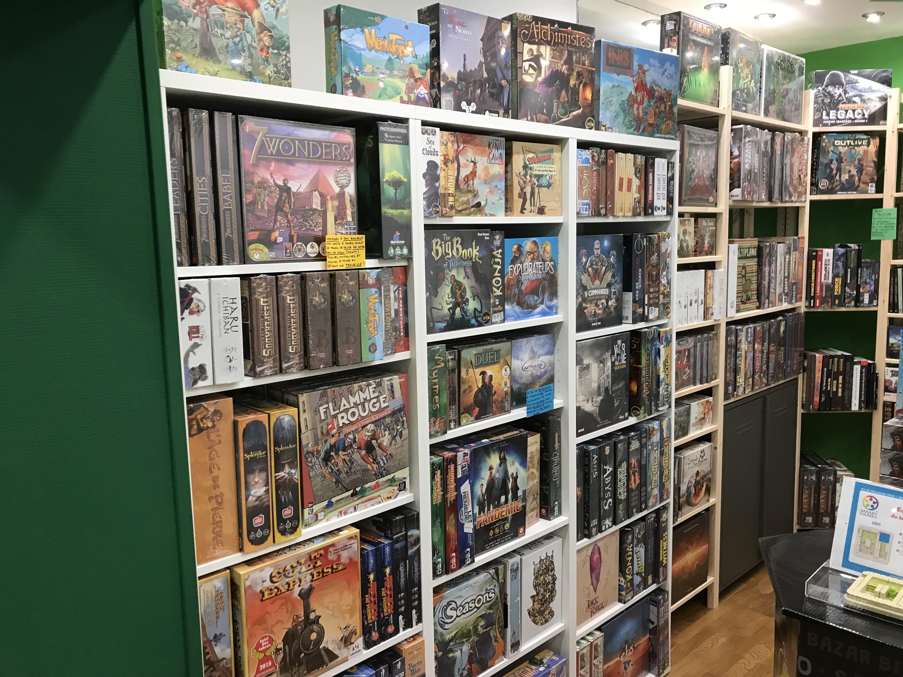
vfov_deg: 49.7
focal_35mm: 28
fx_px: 730
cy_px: 338
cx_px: 452
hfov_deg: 63.4
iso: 40
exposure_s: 1/25
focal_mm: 3.99
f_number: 1.8
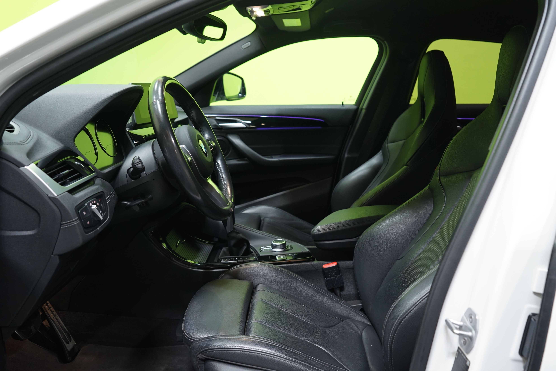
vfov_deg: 43.6
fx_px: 463
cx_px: 278
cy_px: 186
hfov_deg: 61.9
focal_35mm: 30
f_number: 4.5
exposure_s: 1/20
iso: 1000
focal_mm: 30
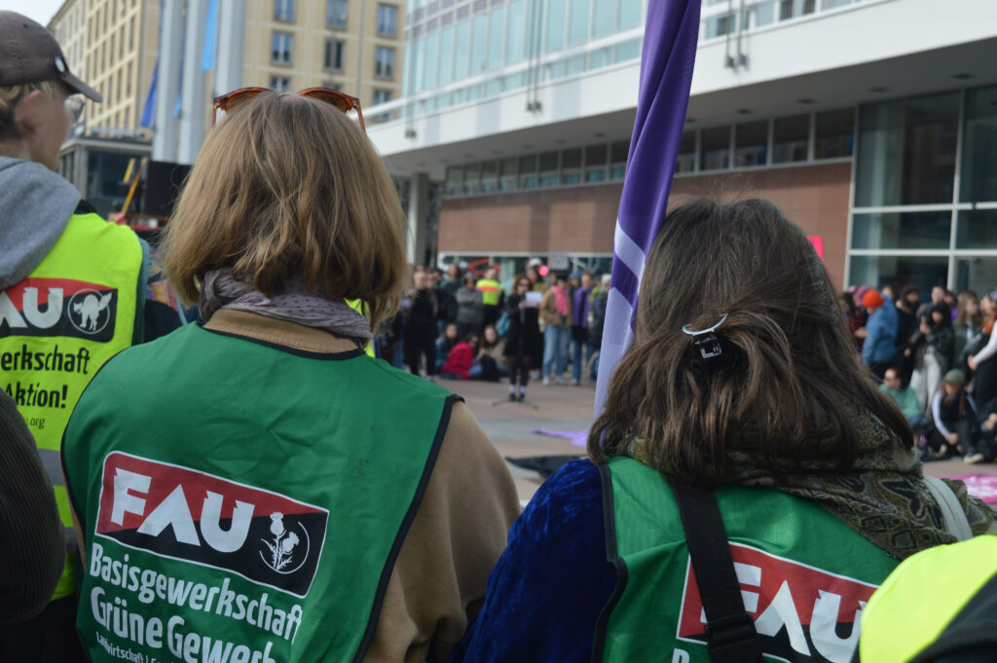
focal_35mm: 45
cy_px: 332
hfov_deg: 43.6
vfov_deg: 29.8
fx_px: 1245
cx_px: 498
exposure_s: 1/160
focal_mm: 30
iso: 100
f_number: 6.3
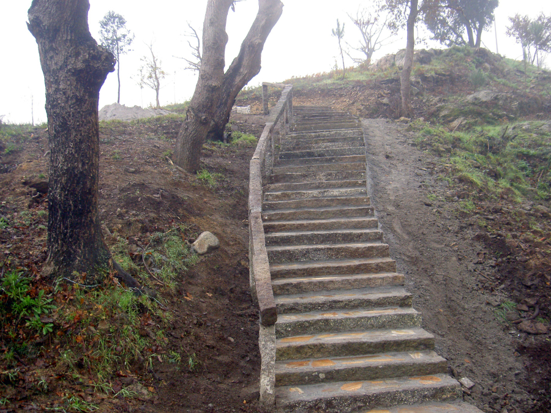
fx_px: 621
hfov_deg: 47.9
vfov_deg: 36.8
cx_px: 276
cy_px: 206
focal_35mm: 39
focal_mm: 8
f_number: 2.8
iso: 200
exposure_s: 1/60
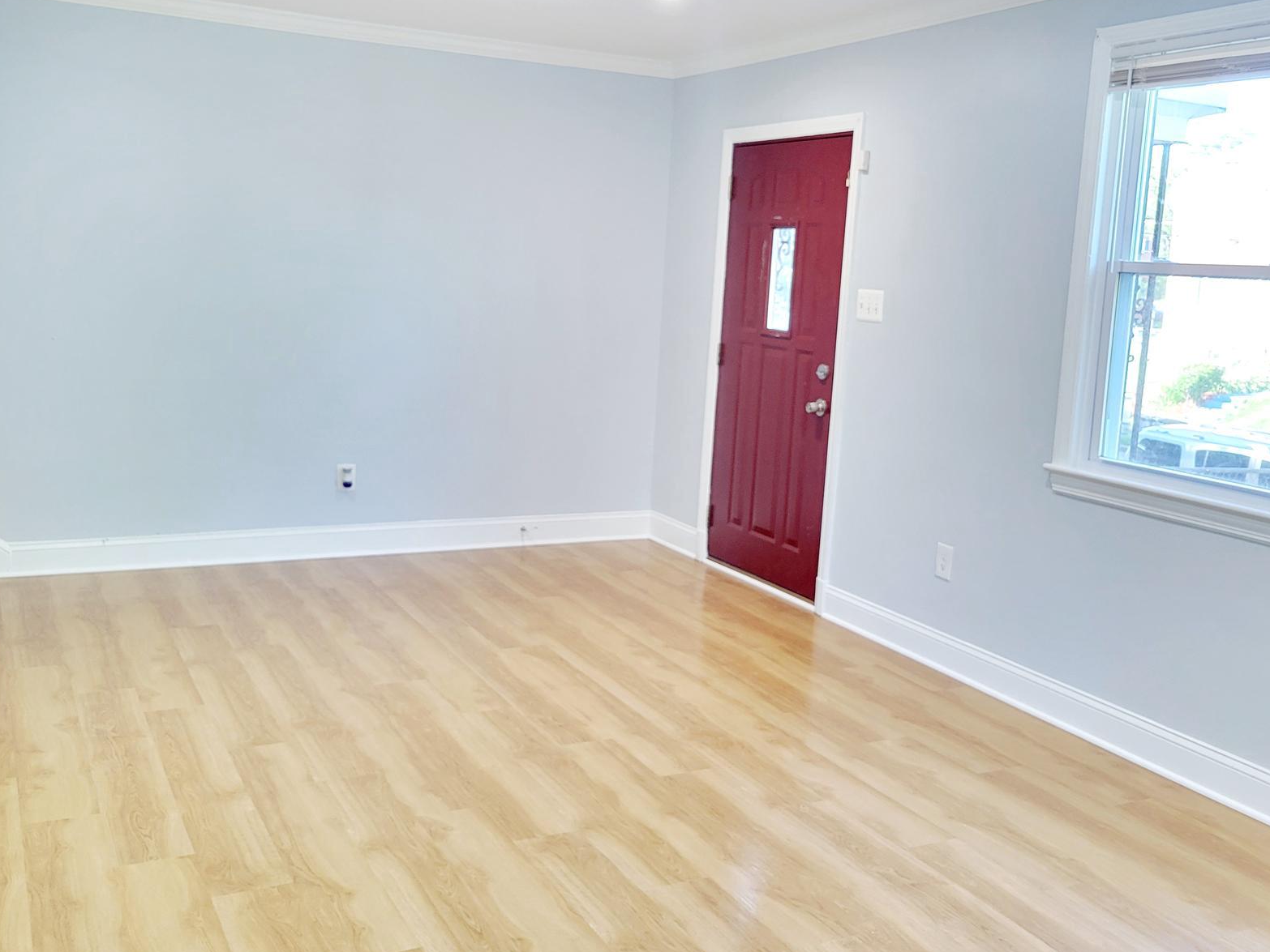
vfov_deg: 41.7
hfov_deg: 53.9
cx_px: 603
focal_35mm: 34
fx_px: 1248
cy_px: 418
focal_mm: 5.4
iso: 200
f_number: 1.8
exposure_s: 1/40
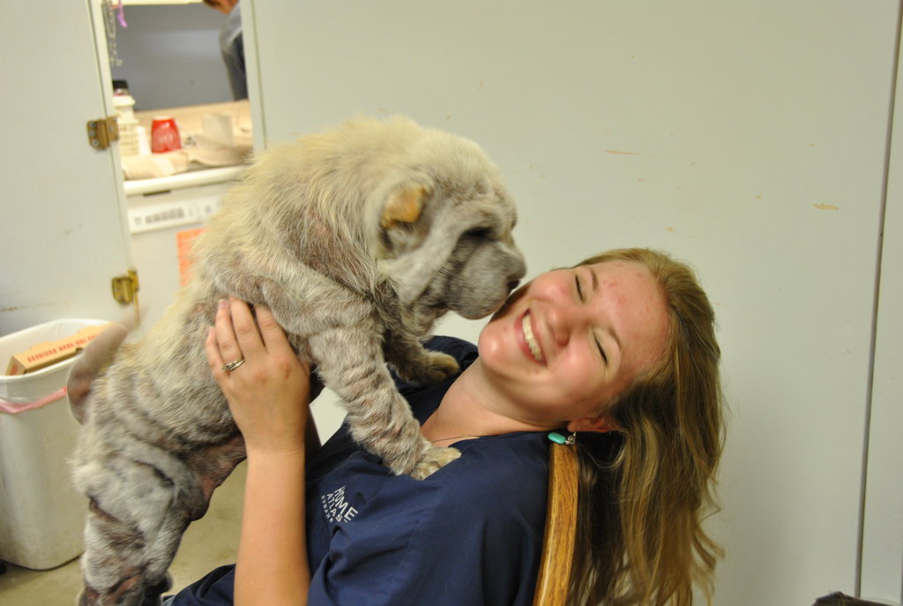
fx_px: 1093
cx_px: 452
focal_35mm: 44
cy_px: 303
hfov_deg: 44.9
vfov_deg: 31.0
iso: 400
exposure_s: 1/25
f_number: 4
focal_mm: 29
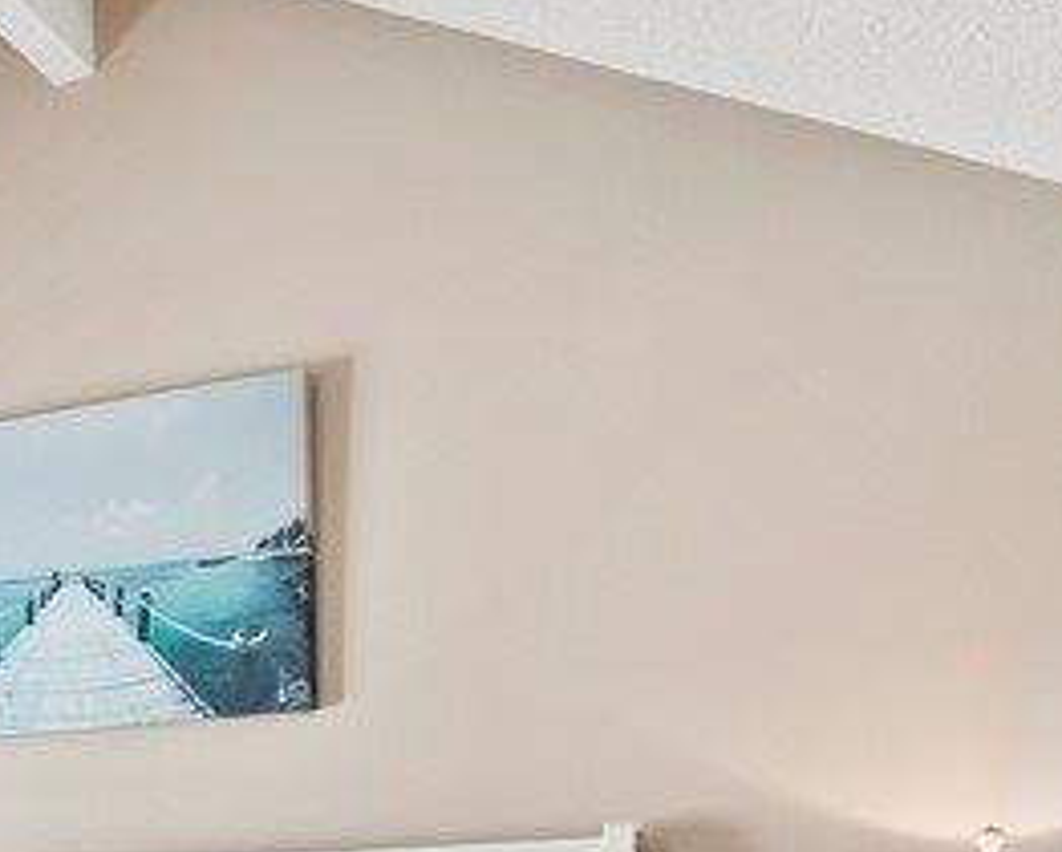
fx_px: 1919
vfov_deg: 22.6
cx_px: -178
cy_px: 1083
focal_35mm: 61
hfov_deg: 27.6
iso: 200
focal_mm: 8
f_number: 9
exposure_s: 1/2.5
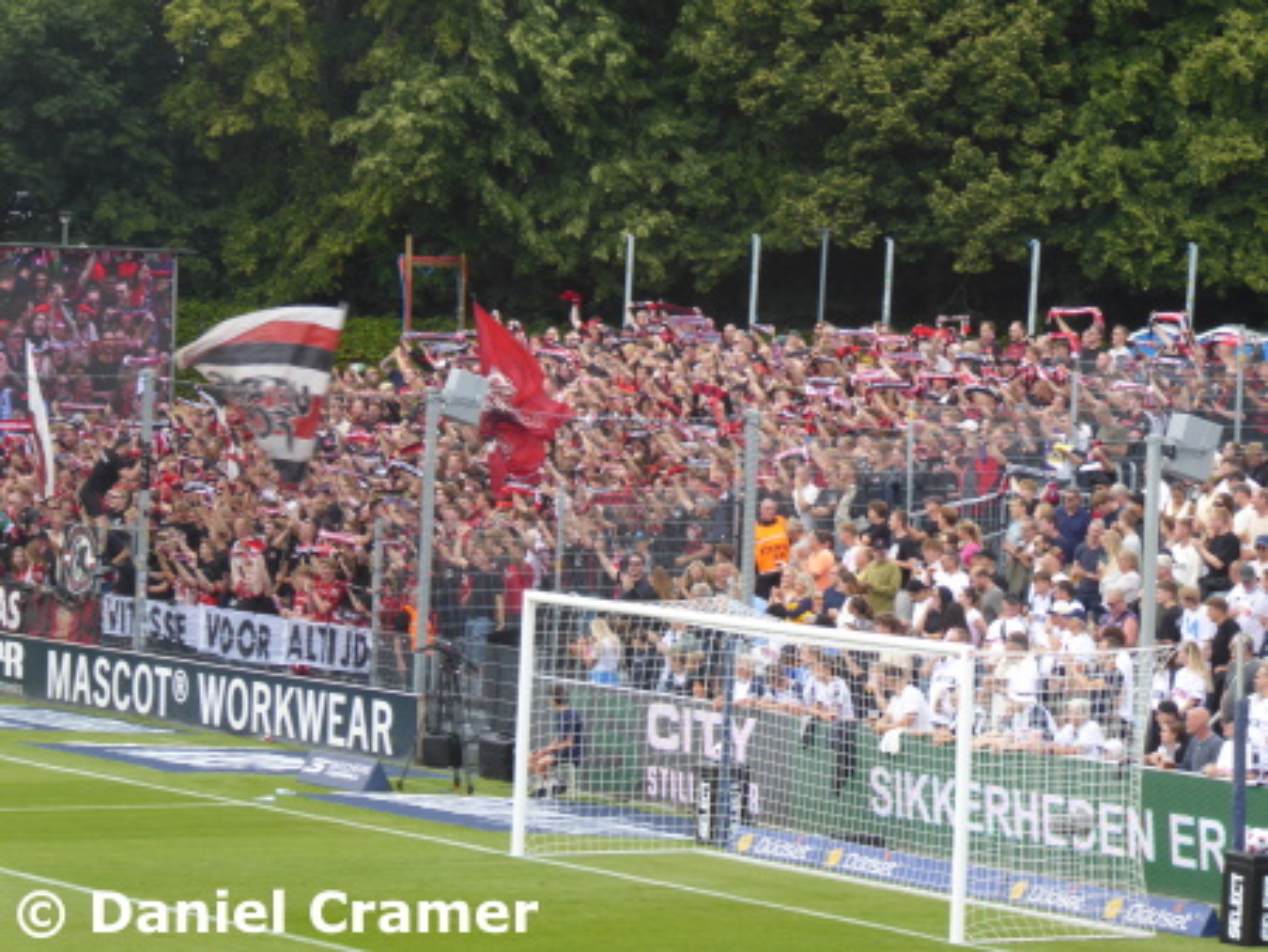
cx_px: 634
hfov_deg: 12.3
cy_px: 476
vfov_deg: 9.3
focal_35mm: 160
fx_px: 5864
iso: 80
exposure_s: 1/100
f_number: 5.5
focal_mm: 28.7
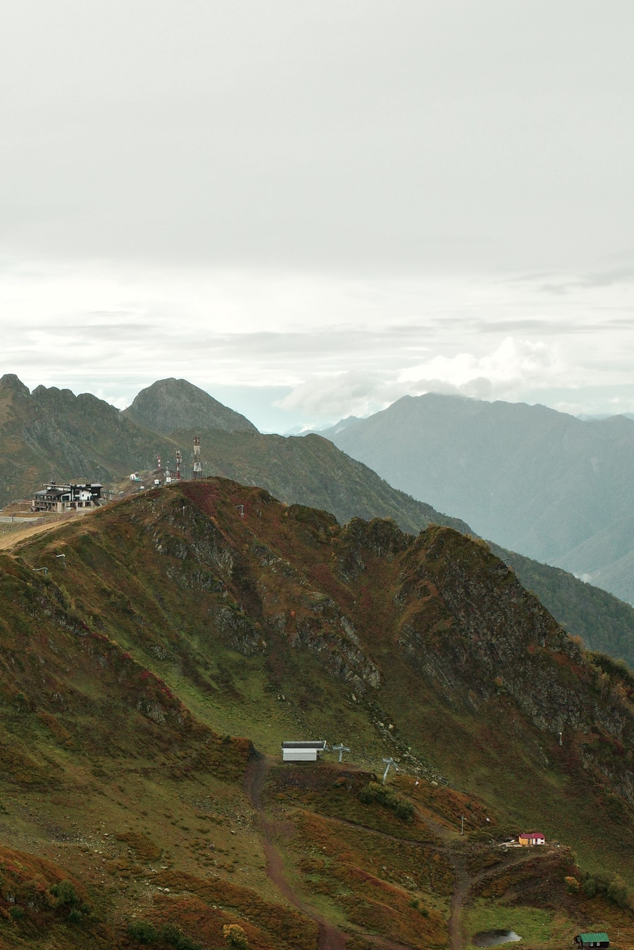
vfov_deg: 30.5
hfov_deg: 20.5
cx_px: 64
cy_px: 709
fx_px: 1717
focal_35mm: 65
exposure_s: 1/400
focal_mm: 18.3
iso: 200
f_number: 5.6
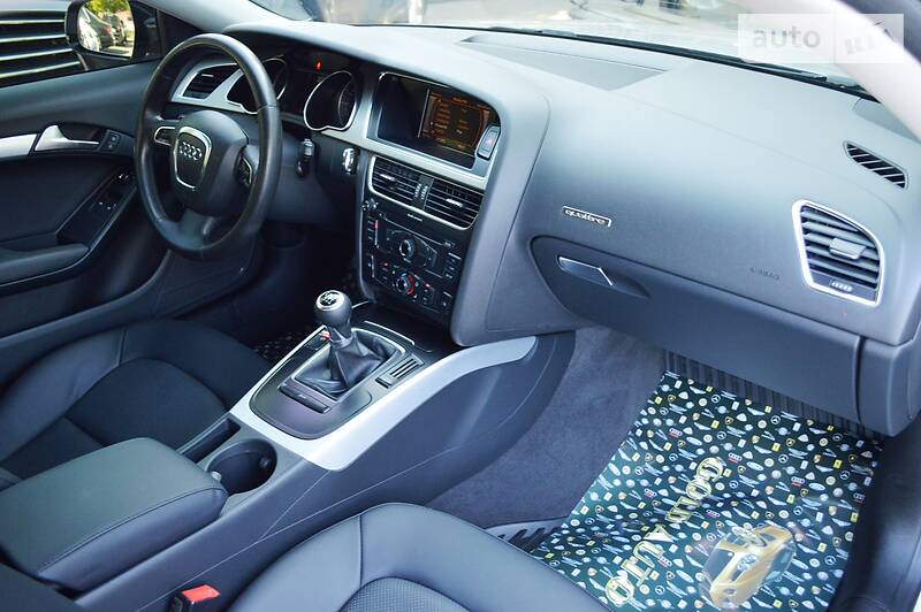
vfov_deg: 39.9
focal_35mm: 33
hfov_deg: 57.3
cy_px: 306
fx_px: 844
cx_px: 460
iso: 1100
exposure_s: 1/60
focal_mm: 22
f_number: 3.8
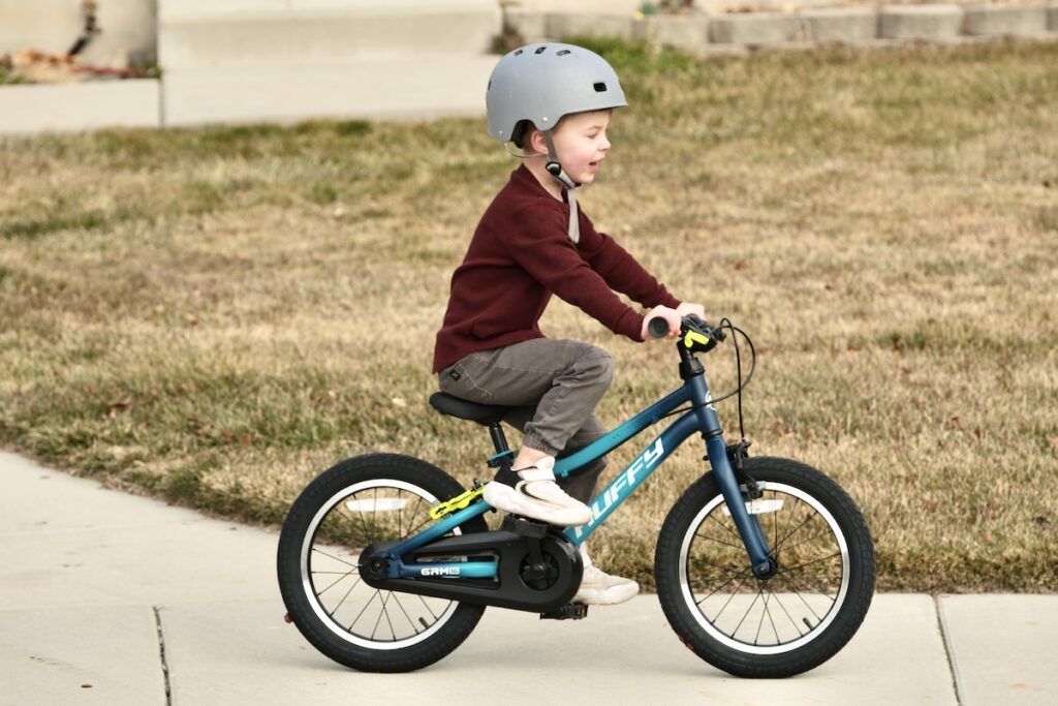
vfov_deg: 7.7
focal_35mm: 179
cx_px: 529
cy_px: 353
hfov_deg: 11.5
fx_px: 5261
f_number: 5
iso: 125
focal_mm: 119.2
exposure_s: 1/600
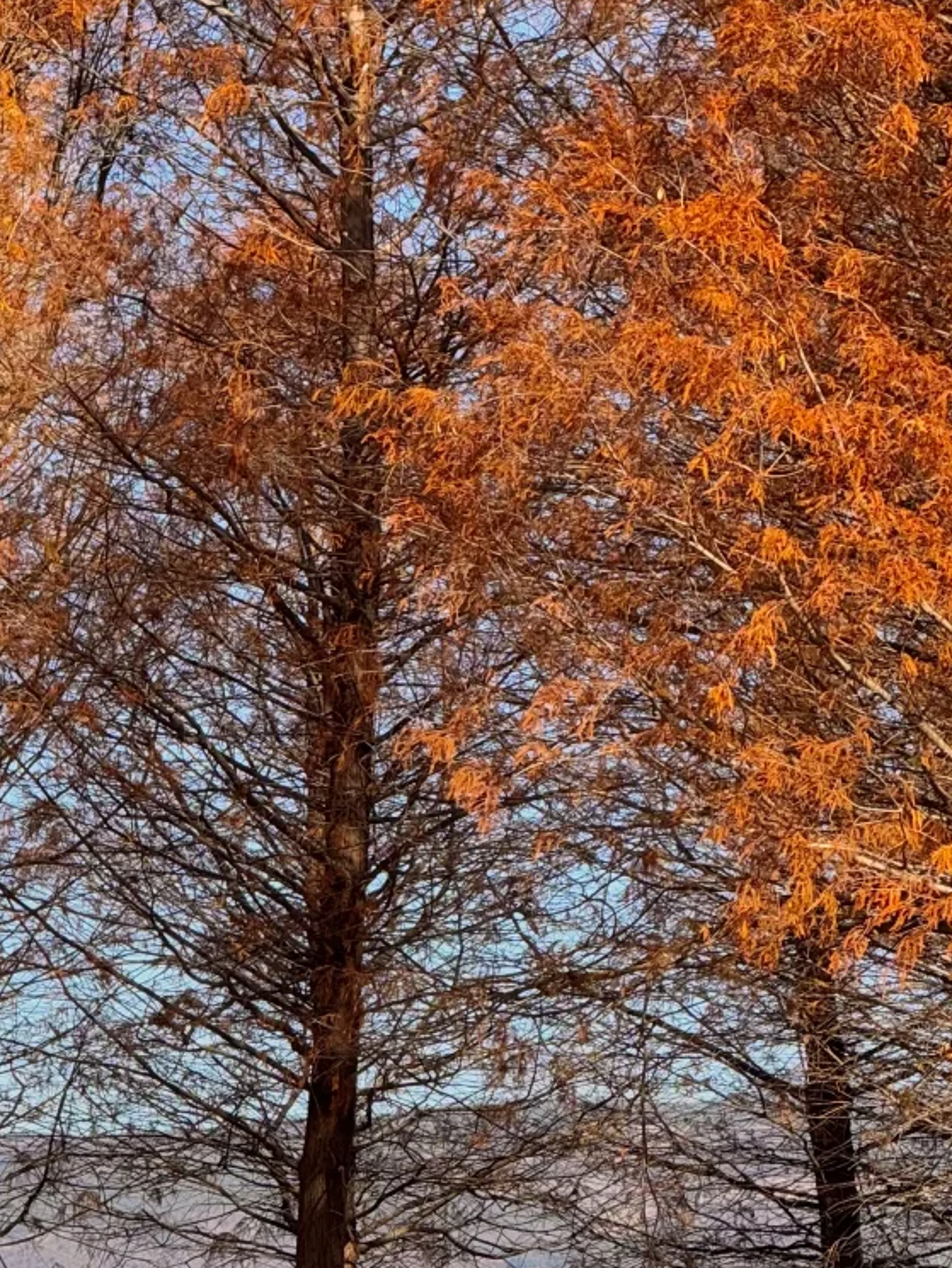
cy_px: 987
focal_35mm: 232
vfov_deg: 8.5
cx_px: 560
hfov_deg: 6.4
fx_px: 8505
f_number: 2.8
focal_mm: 15.66
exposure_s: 1/728
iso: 64
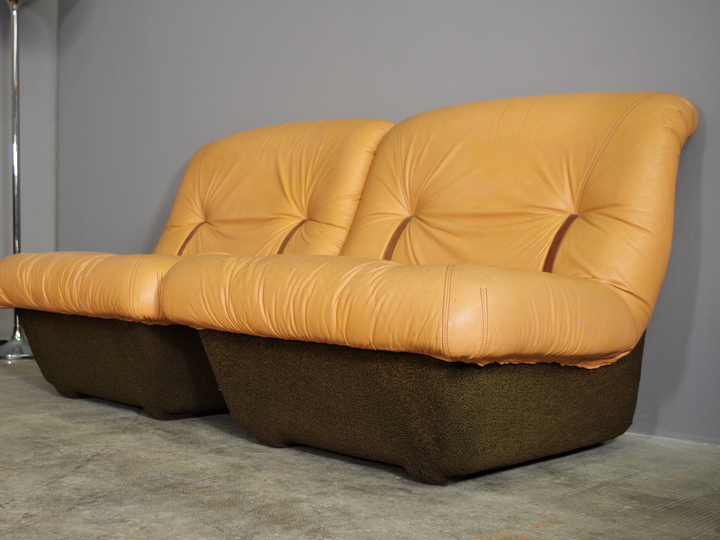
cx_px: 312
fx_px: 957
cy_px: 251
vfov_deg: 31.5
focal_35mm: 46
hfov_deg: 41.2
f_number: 4
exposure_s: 1/60
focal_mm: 26.25
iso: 800
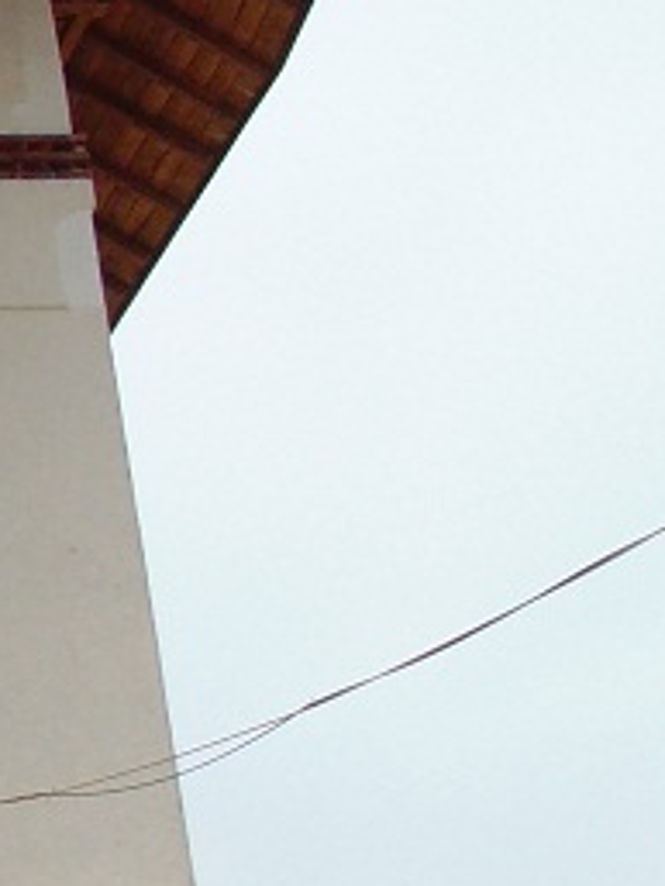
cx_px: -996
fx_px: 2918
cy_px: 719
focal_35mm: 114
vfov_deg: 17.1
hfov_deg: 10.8
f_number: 9.7
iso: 80
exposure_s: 1/125
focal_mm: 4
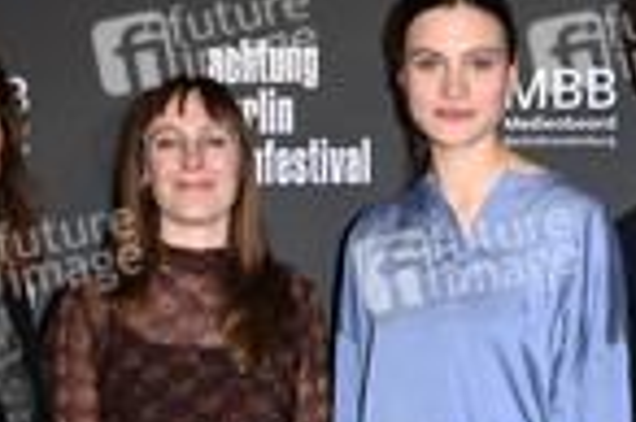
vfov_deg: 13.7
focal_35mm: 99
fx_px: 1747
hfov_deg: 20.4
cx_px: 525
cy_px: 370
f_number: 6.3
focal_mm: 32
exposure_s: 1/250
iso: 1000
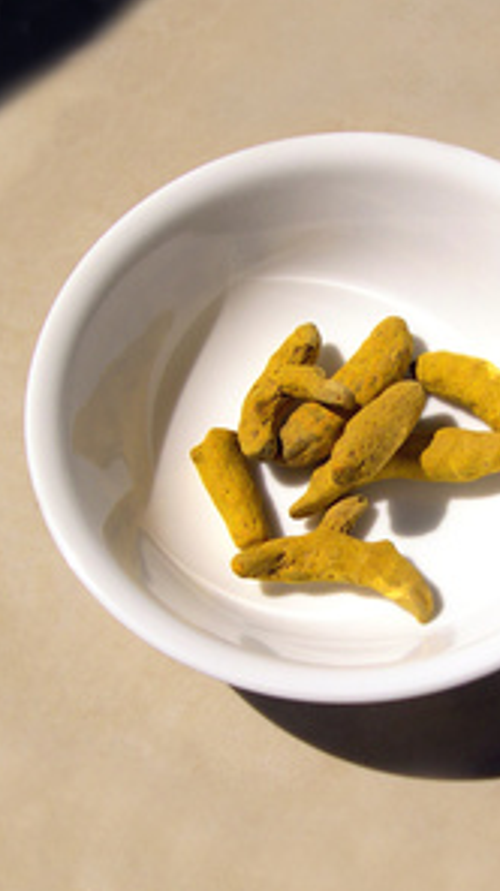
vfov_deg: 37.2
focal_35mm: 56
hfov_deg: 21.3
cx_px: 364
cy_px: 449
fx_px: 1323
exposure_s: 1/631
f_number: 7.6
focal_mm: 8
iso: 100
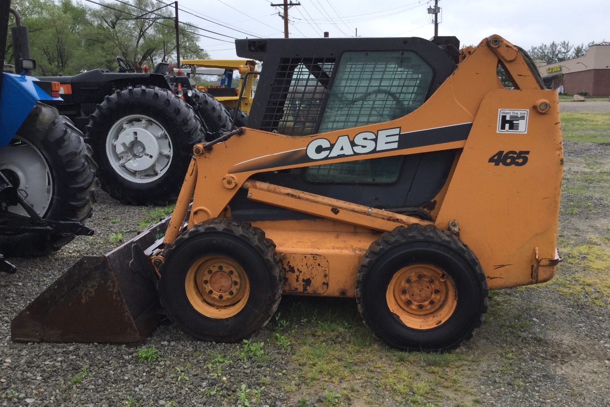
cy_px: 193
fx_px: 559
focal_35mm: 33
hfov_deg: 57.2
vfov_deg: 40.0
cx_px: 310
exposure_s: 1/500
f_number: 2.4
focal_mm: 3.3
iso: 25
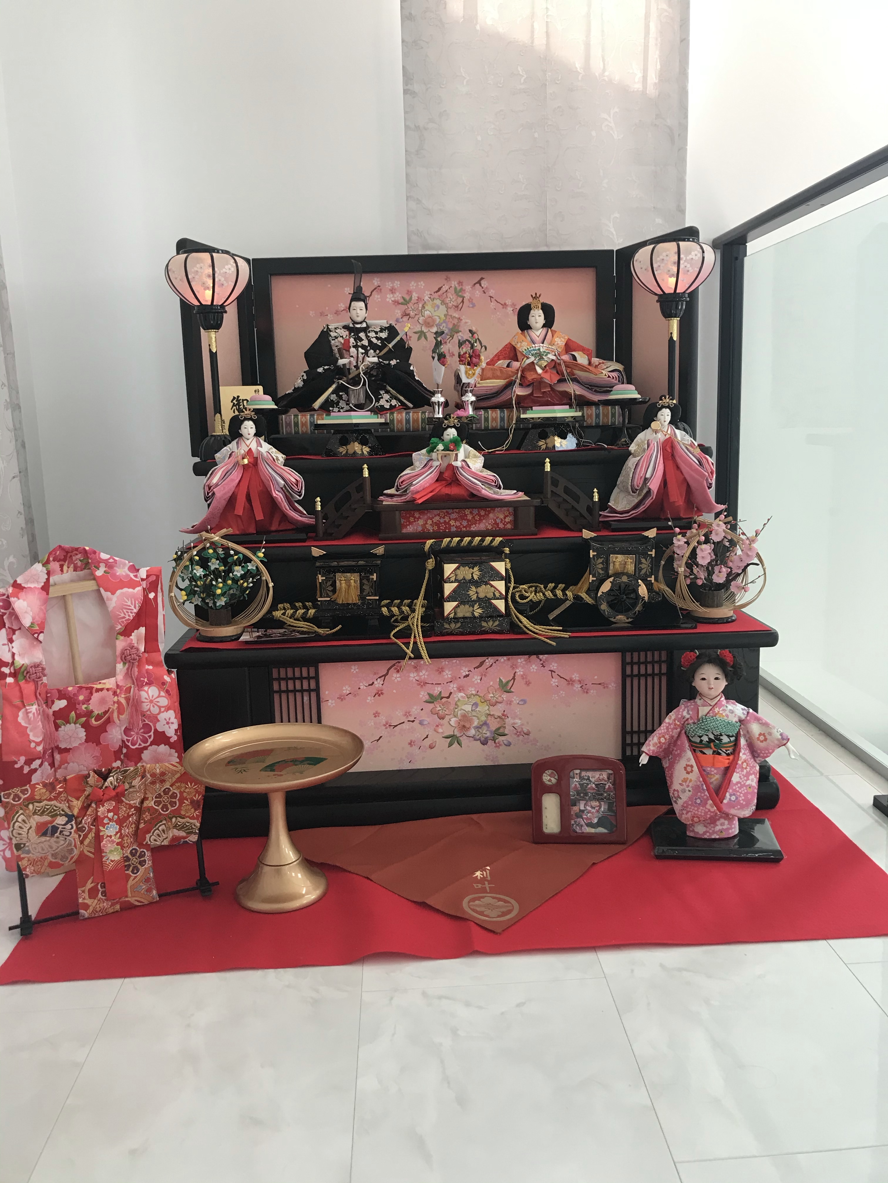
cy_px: 592
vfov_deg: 63.4
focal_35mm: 28
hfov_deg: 49.7
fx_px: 958
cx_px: 444
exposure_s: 1/40
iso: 25
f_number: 1.8
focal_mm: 3.99
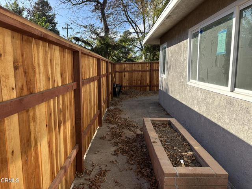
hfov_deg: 67.3
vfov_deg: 53.1
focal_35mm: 26
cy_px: 94
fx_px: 189
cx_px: 126
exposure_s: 1/1311
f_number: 1.6
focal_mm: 5.96
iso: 50
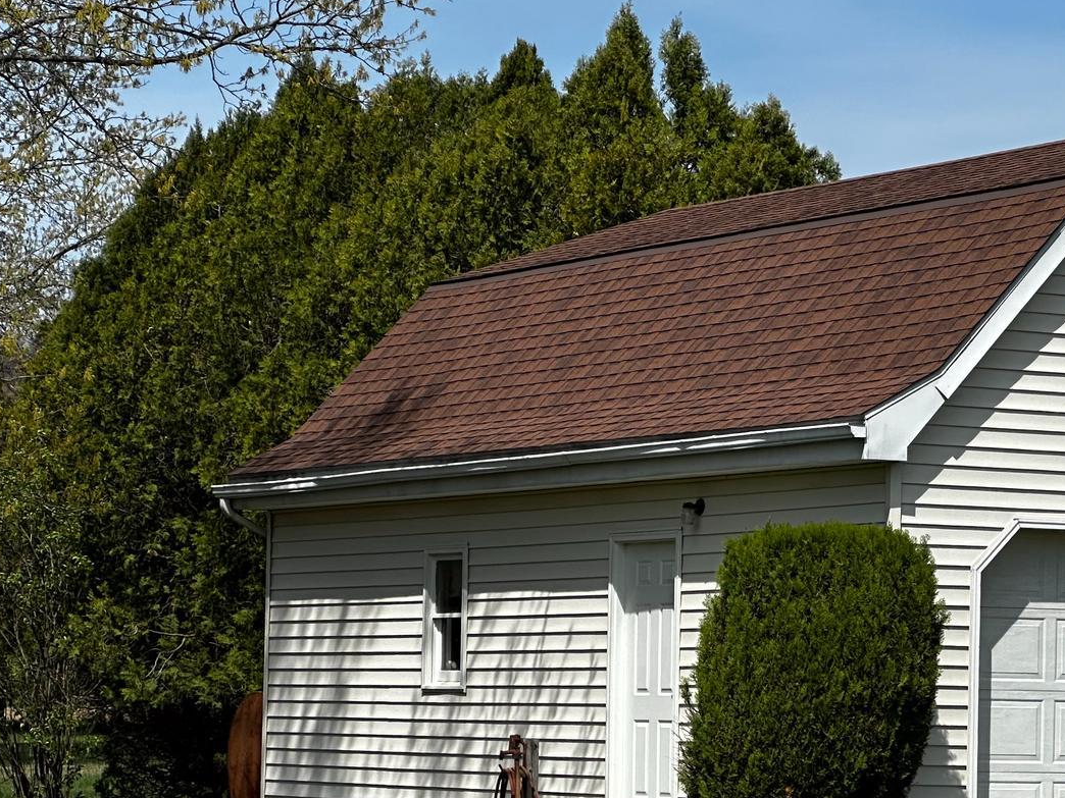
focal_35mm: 151
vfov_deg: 9.8
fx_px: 4646
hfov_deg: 12.9
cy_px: 594
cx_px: 1013
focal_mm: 9
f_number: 2.8
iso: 32
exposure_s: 1/1074
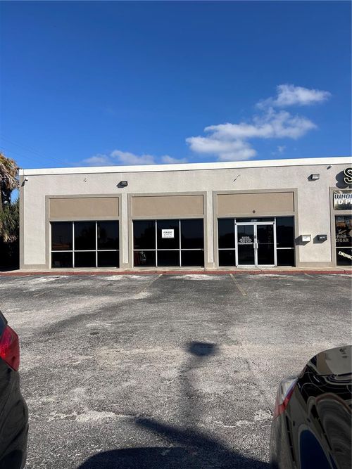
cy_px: 234
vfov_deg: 67.3
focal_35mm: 26
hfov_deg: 53.0
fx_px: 353
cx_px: 176
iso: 50
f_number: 1.5
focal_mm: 5.7
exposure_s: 1/6211
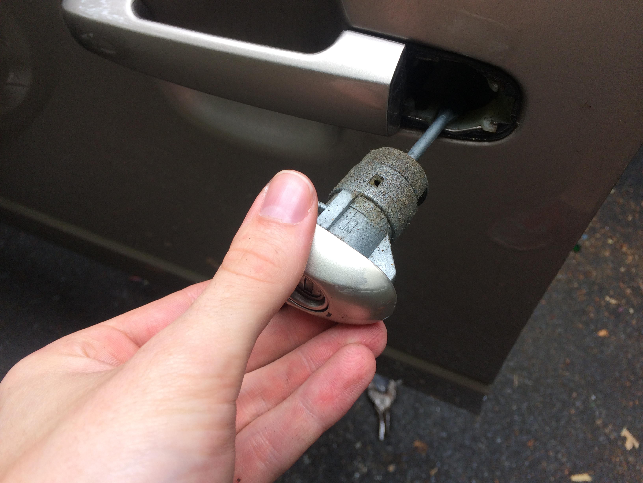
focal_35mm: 29
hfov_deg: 61.7
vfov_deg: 48.2
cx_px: 322
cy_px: 242
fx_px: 539
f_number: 2.2
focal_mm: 4.15
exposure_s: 1/120
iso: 40
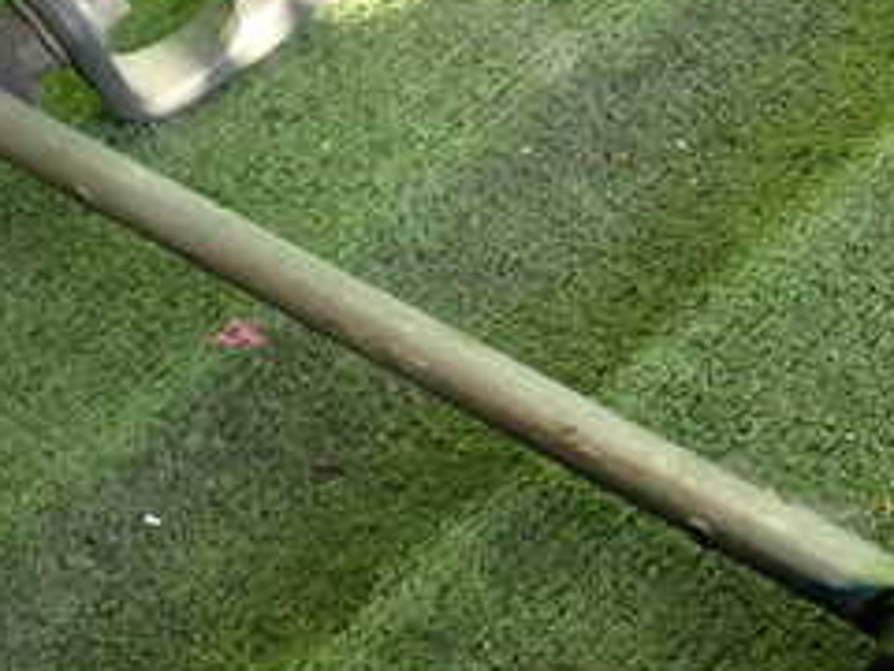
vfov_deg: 16.4
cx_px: 682
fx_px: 2324
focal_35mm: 90
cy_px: 216
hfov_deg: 21.6
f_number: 2.5
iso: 200
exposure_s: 1/125
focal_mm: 6.37
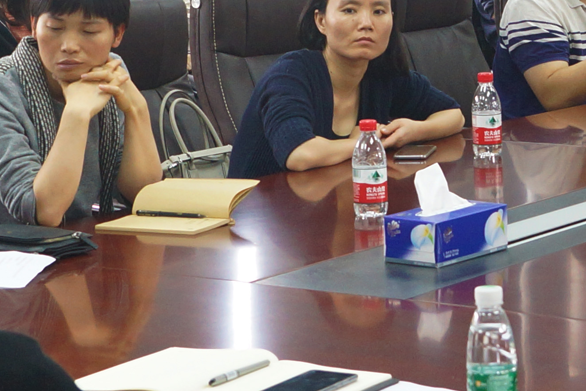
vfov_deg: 9.0
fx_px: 2441
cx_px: 387
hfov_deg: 13.7
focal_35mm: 150
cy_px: -100
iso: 500
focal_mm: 22
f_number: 4
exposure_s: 1/60
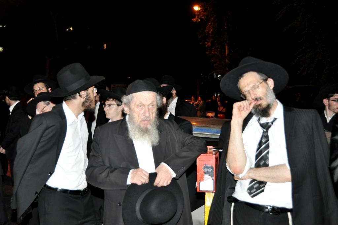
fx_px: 492
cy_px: 112
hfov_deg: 37.9
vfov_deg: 25.7
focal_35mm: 52
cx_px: 169
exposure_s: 1/60
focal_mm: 35
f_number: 4.2
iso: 800
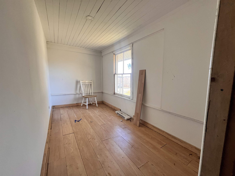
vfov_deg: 89.9
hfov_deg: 106.2
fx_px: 88
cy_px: 88
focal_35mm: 13
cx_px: 118
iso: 100
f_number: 1.8
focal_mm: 1.57
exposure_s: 1/99
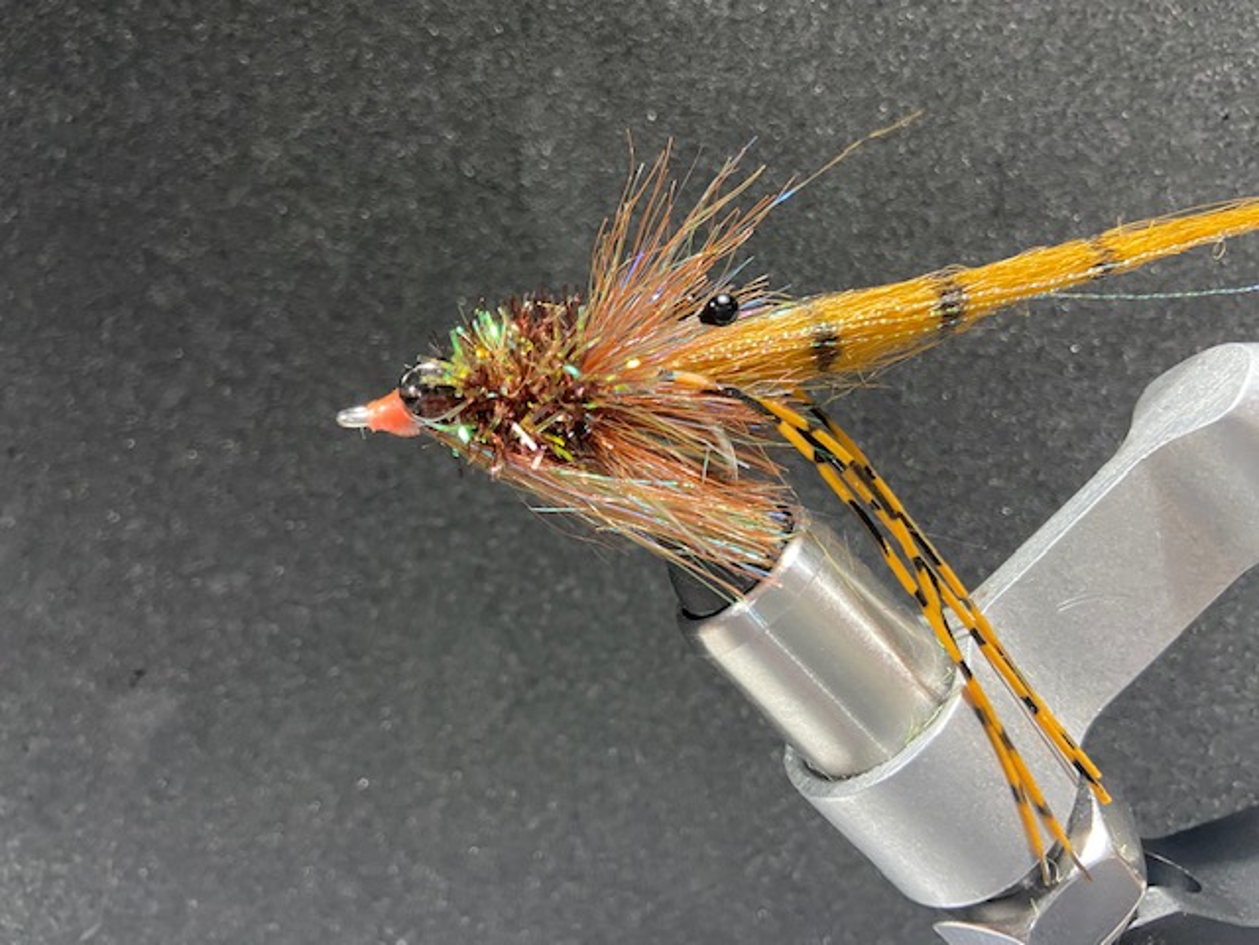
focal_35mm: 26
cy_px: 472
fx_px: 946
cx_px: 630
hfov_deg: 67.3
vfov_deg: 53.1
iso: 500
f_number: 1.8
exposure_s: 1/30
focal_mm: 4.25
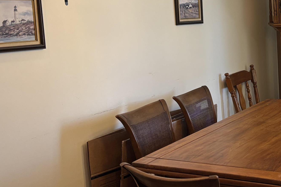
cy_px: 80
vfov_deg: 21.5
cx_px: 288
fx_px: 492
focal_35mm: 63
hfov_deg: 29.5
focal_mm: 5.96
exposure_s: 1/120
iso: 125
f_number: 1.6
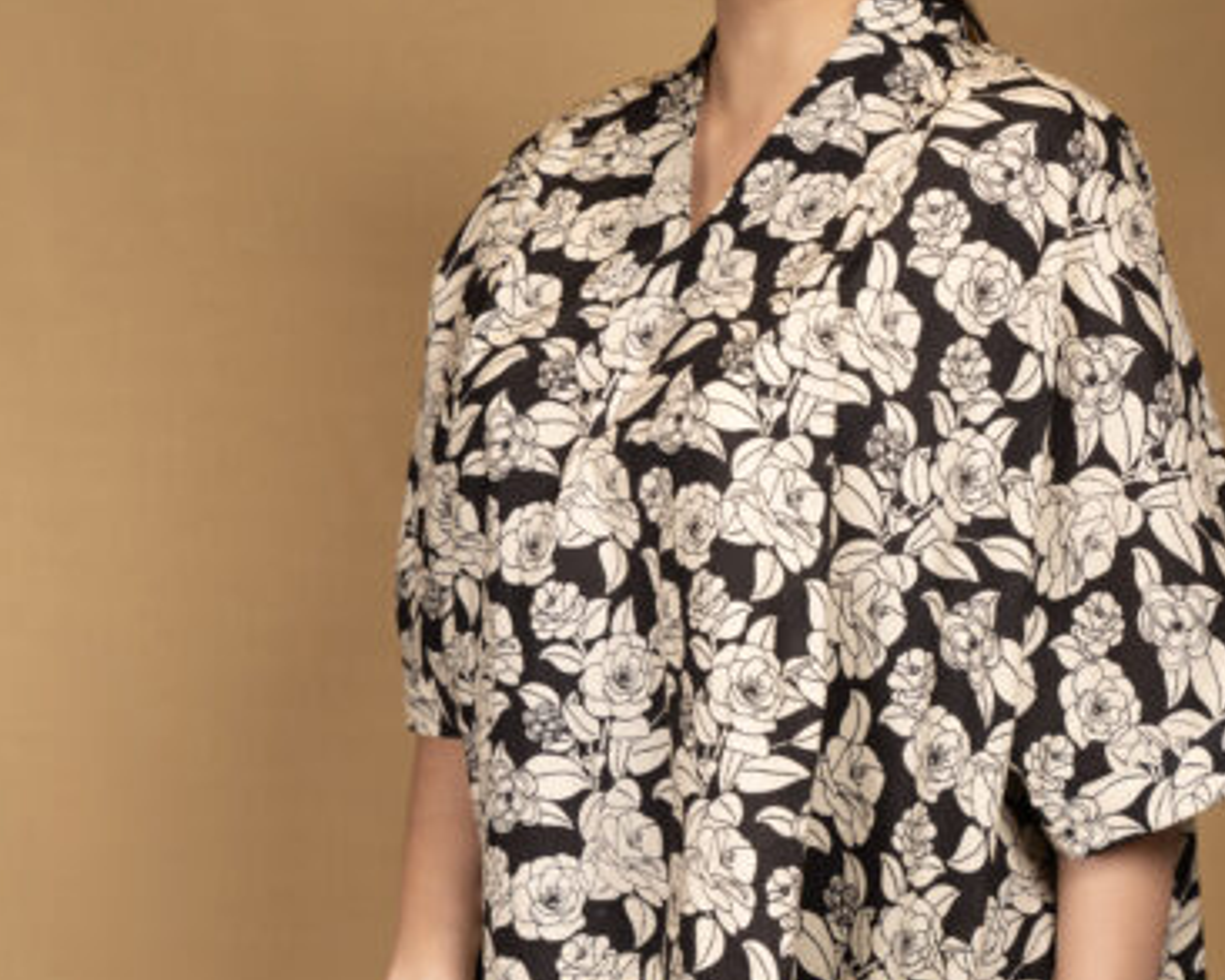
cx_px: 592
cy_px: 473
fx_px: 4388
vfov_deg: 12.8
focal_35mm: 121
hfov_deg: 15.9
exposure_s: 1/100
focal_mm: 70
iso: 1000
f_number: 4.5
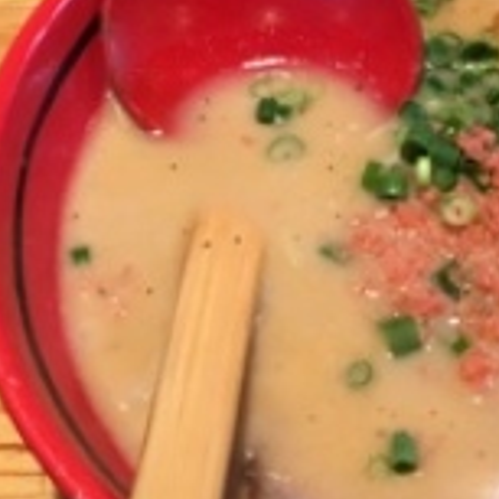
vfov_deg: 20.6
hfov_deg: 20.2
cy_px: 178
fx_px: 1370
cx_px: 460
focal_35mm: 84
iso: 50
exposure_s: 1/30
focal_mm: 4.15
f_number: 2.2
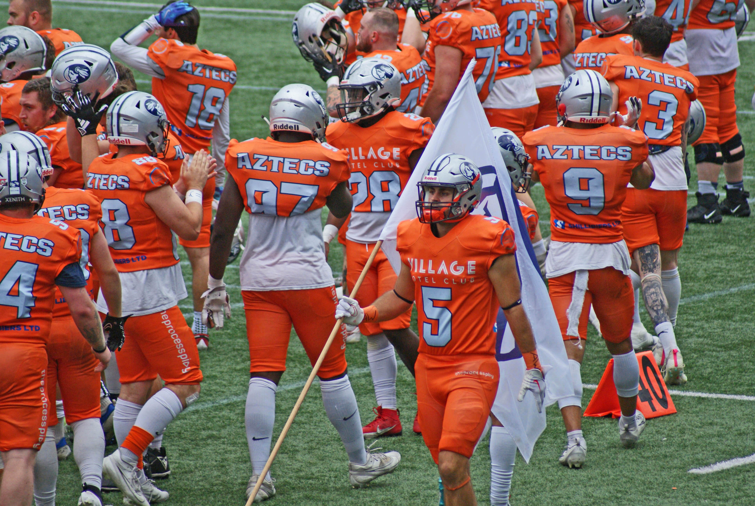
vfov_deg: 3.3
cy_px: 253
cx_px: 378
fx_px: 8819
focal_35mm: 420
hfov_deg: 4.9
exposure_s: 1/500
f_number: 5.6
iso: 400
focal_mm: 280
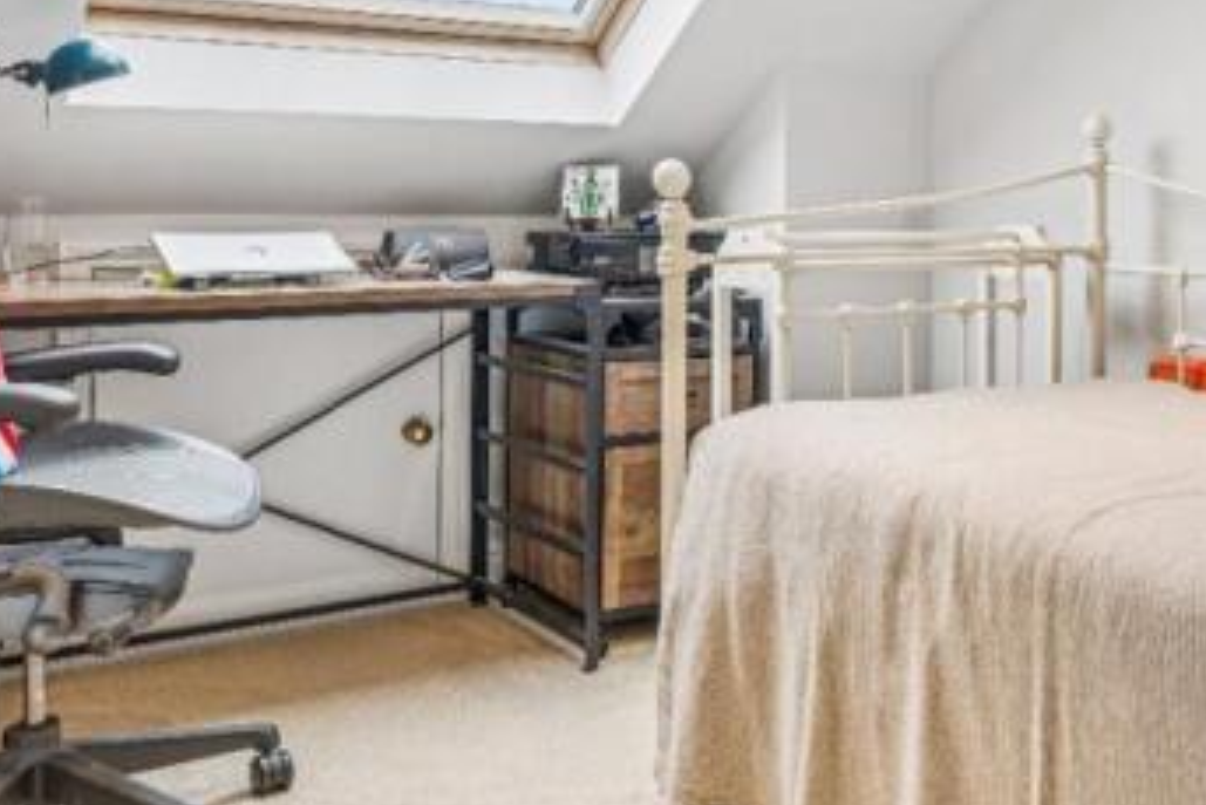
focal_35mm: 42
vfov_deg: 31.3
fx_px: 1408
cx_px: 962
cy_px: 195
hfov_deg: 44.2
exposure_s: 1/4
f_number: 8
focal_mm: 22
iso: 50
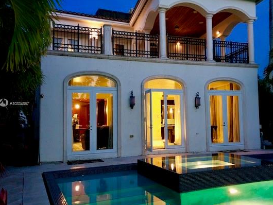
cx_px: 162
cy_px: 104
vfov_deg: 40.7
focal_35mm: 35
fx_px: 276
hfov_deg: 52.3
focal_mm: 3.99
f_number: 1.8
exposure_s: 1/6
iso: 80
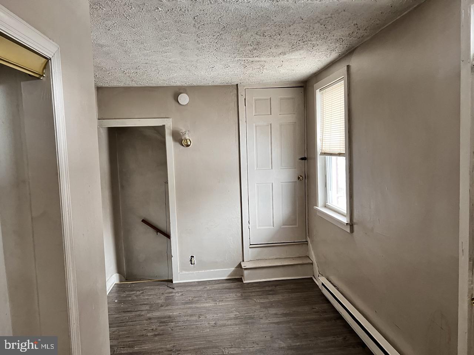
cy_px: 178
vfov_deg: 53.1
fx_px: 356
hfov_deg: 67.3
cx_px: 237
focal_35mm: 26
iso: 200
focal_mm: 5.7
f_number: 1.5
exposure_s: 1/60
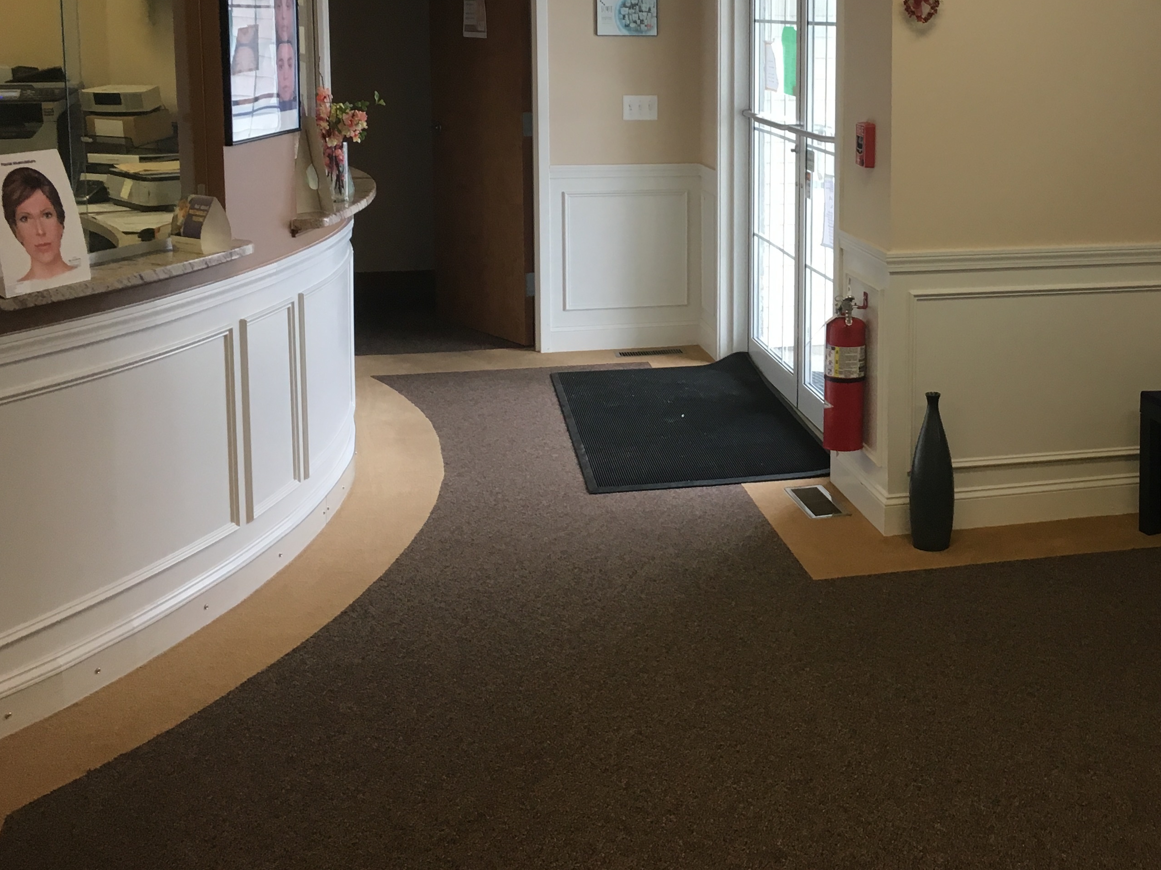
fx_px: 1543
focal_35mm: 46
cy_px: 224
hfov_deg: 40.2
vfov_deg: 31.0
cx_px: 853
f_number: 2.2
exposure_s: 1/30
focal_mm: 4.15
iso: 32
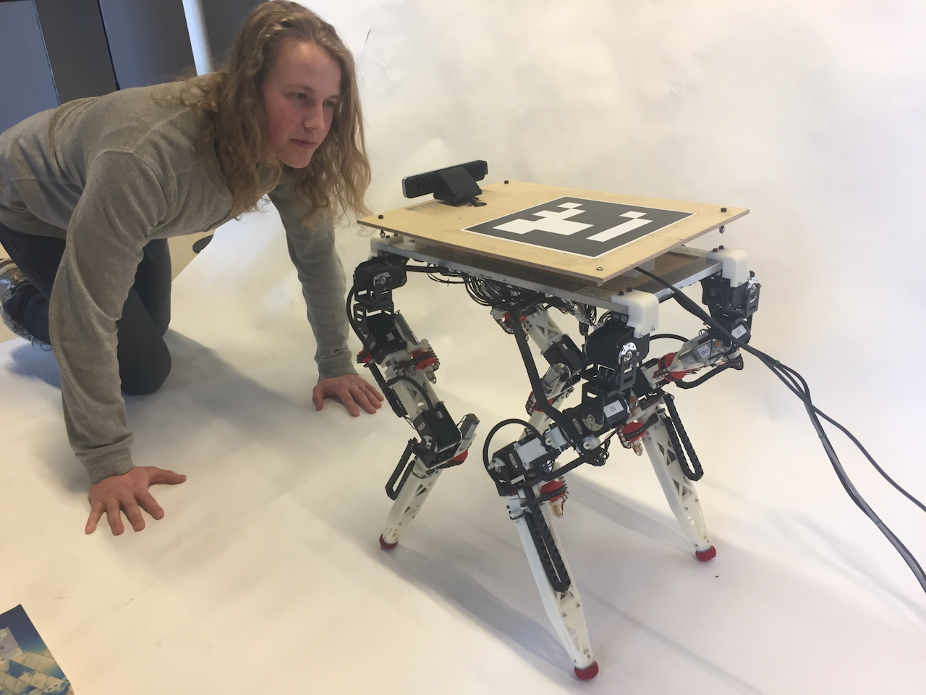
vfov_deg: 48.2
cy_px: 348
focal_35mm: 29
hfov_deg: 61.7
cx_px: 463
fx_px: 776
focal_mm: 4.15
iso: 100
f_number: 2.2
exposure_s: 1/33
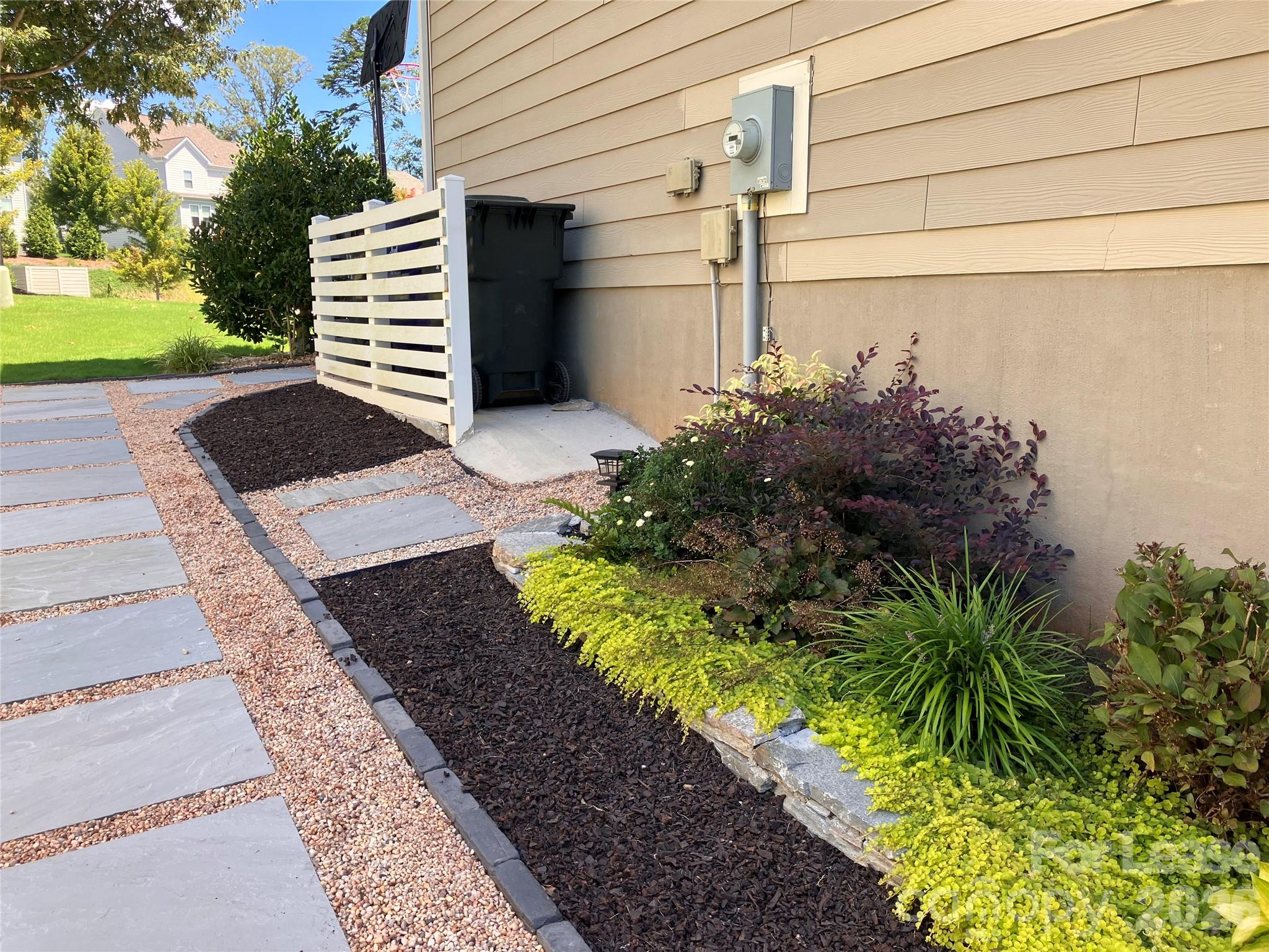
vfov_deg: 49.7
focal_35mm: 28
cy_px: 476
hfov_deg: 63.4
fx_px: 1026
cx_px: 634
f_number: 1.8
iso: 32
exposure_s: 1/353
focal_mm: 3.99
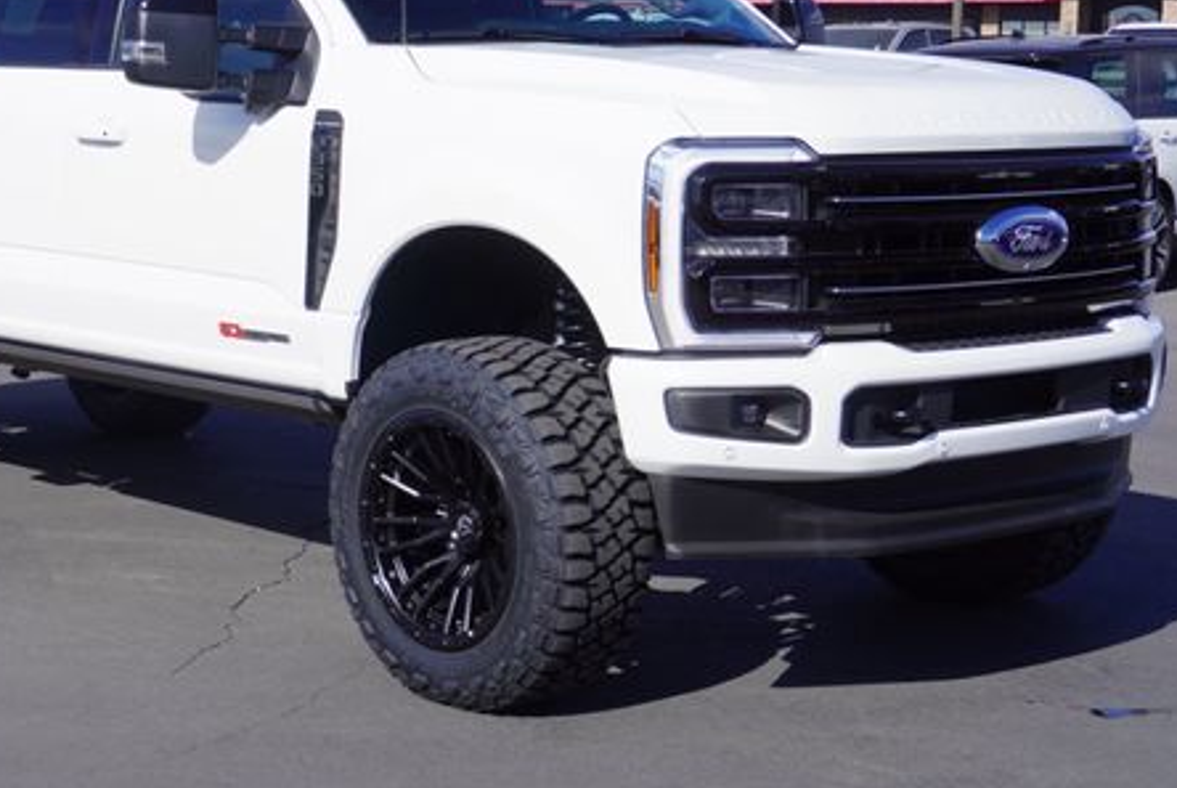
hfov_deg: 26.6
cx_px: 387
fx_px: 2478
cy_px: 321
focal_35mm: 76
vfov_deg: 18.0
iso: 100
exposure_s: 1/250
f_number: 9
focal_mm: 35
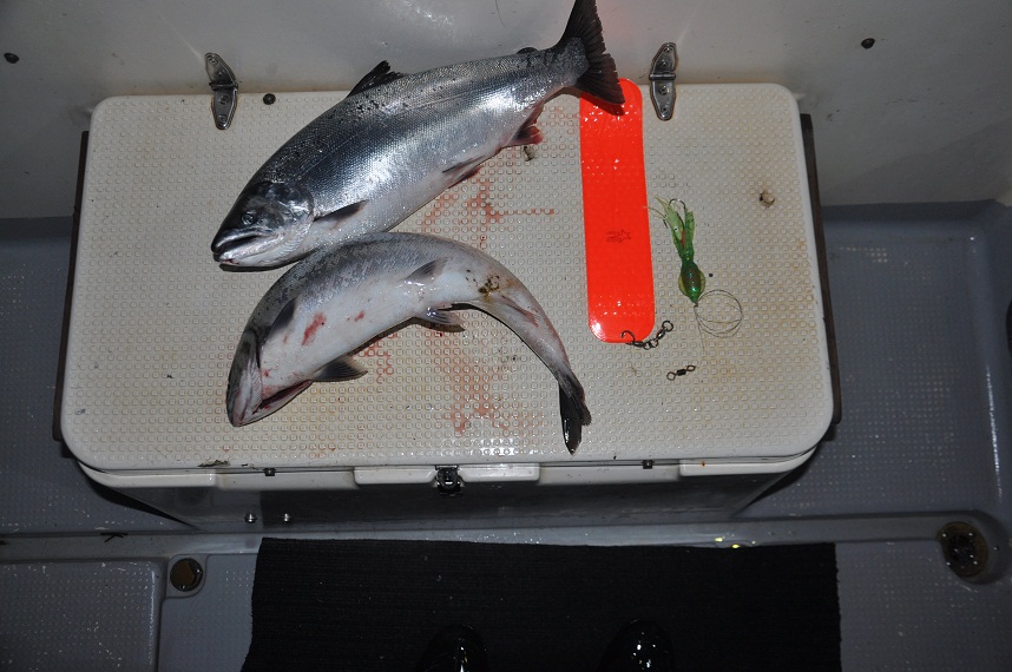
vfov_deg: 41.6
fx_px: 884
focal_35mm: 32
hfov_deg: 59.5
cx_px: 506
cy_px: 336
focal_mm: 21
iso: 400
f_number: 3.8
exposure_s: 1/60
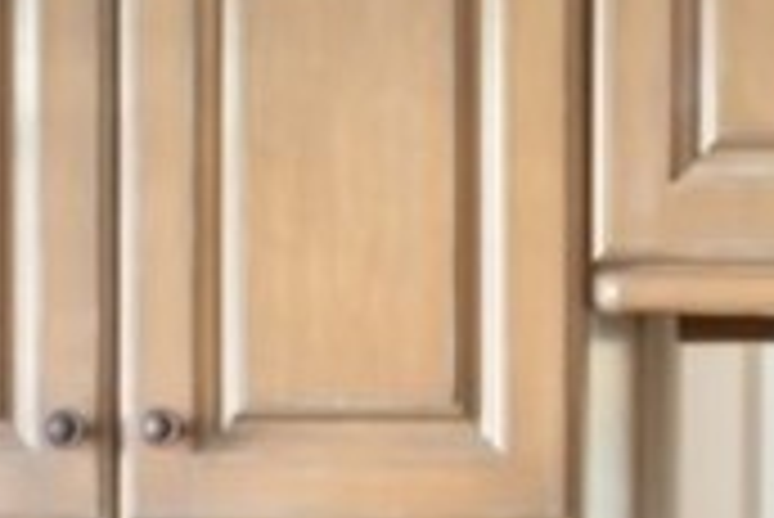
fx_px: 4217
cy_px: 757
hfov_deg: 10.2
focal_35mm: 196
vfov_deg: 6.9
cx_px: 1134
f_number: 8
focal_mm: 33
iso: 400
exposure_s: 1/4
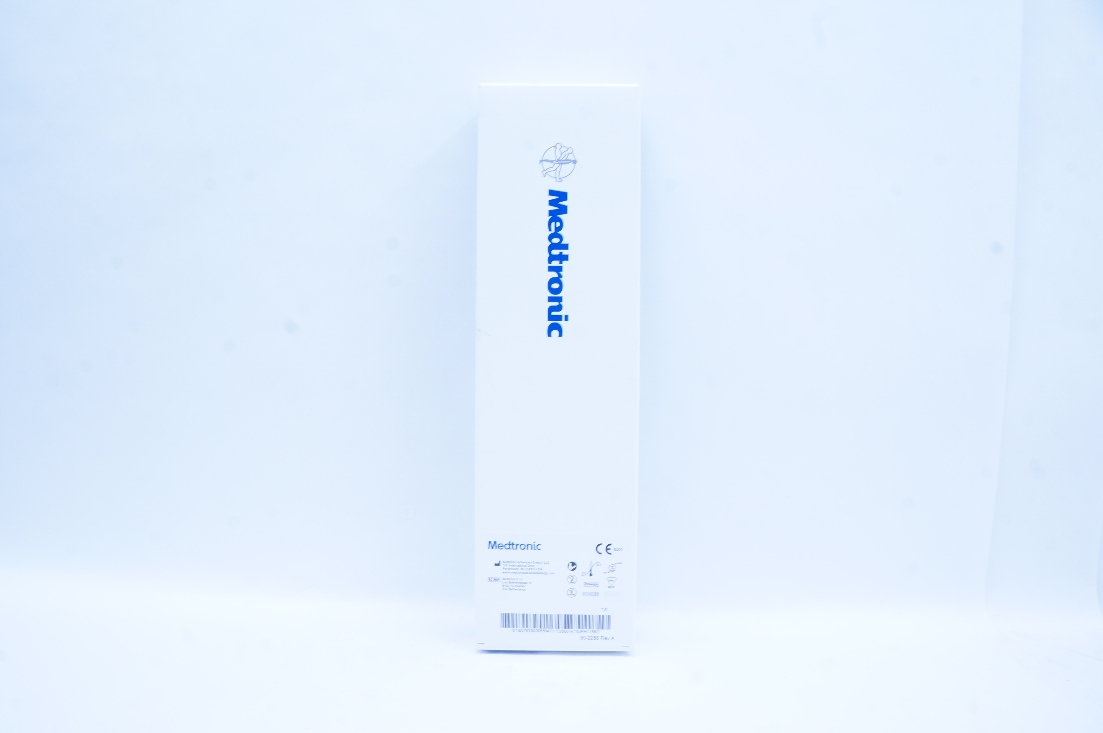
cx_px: 552
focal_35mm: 27
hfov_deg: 67.4
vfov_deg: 47.8
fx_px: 826
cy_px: 366
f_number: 14
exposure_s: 1/10
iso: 400
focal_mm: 18
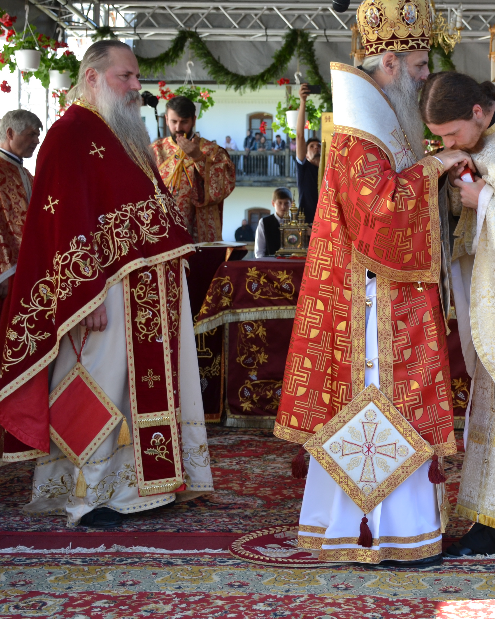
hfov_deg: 21.1
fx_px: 1300
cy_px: 298
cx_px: 444
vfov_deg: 26.8
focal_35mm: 71
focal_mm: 30
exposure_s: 1/250
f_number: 4.5
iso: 200
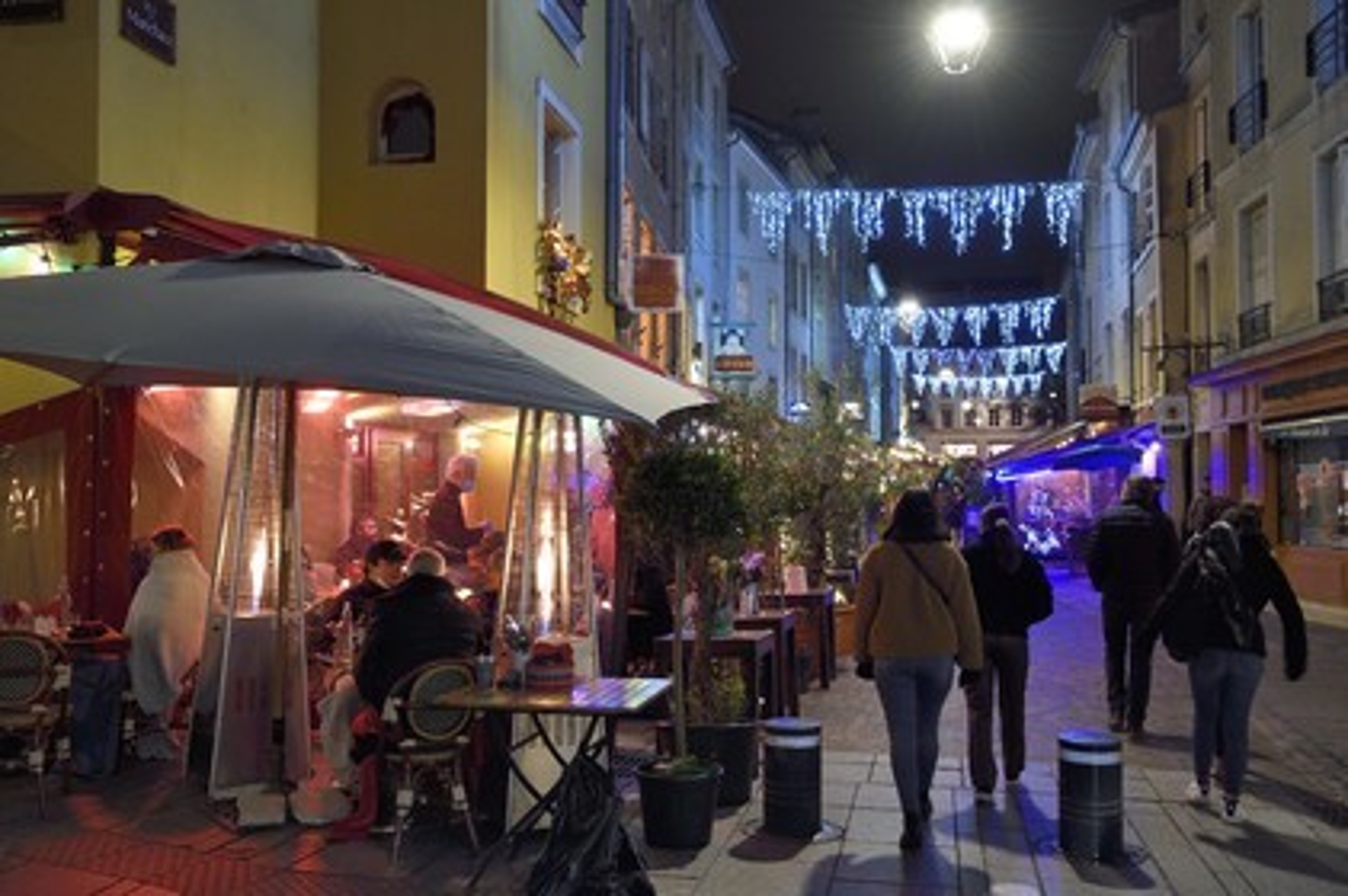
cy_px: 448
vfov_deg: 37.8
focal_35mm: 35
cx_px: 674
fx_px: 1309
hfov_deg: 54.5
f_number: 5.6
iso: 2000
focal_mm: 35
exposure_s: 1/20
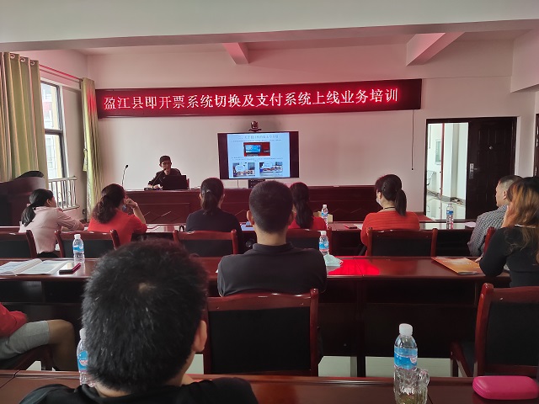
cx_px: 270
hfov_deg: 51.4
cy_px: 202
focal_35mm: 36
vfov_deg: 39.7
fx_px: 561
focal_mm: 4.74
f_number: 1.79
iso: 1016
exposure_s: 1/100
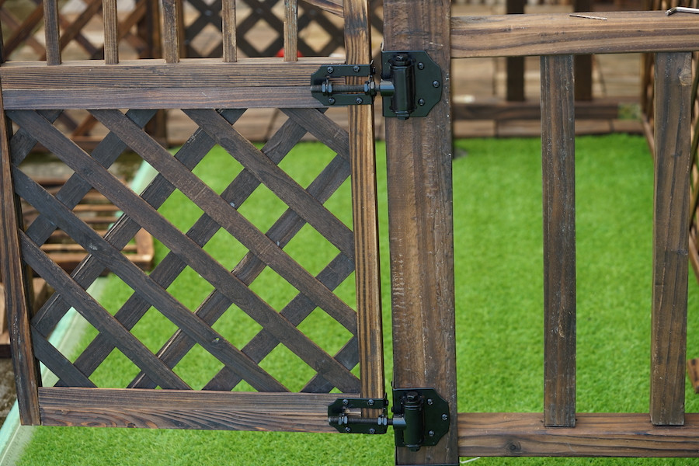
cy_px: 233
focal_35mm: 90
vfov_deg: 15.2
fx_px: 1747
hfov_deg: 22.6
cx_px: 350
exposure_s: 1/160
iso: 250
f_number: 4
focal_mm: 90
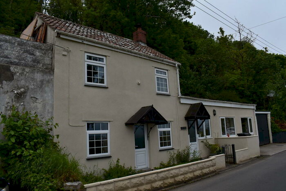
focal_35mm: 27
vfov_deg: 47.9
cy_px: 96
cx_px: 143
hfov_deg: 67.4
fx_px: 215
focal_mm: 18
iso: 100
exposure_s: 1/320
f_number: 9
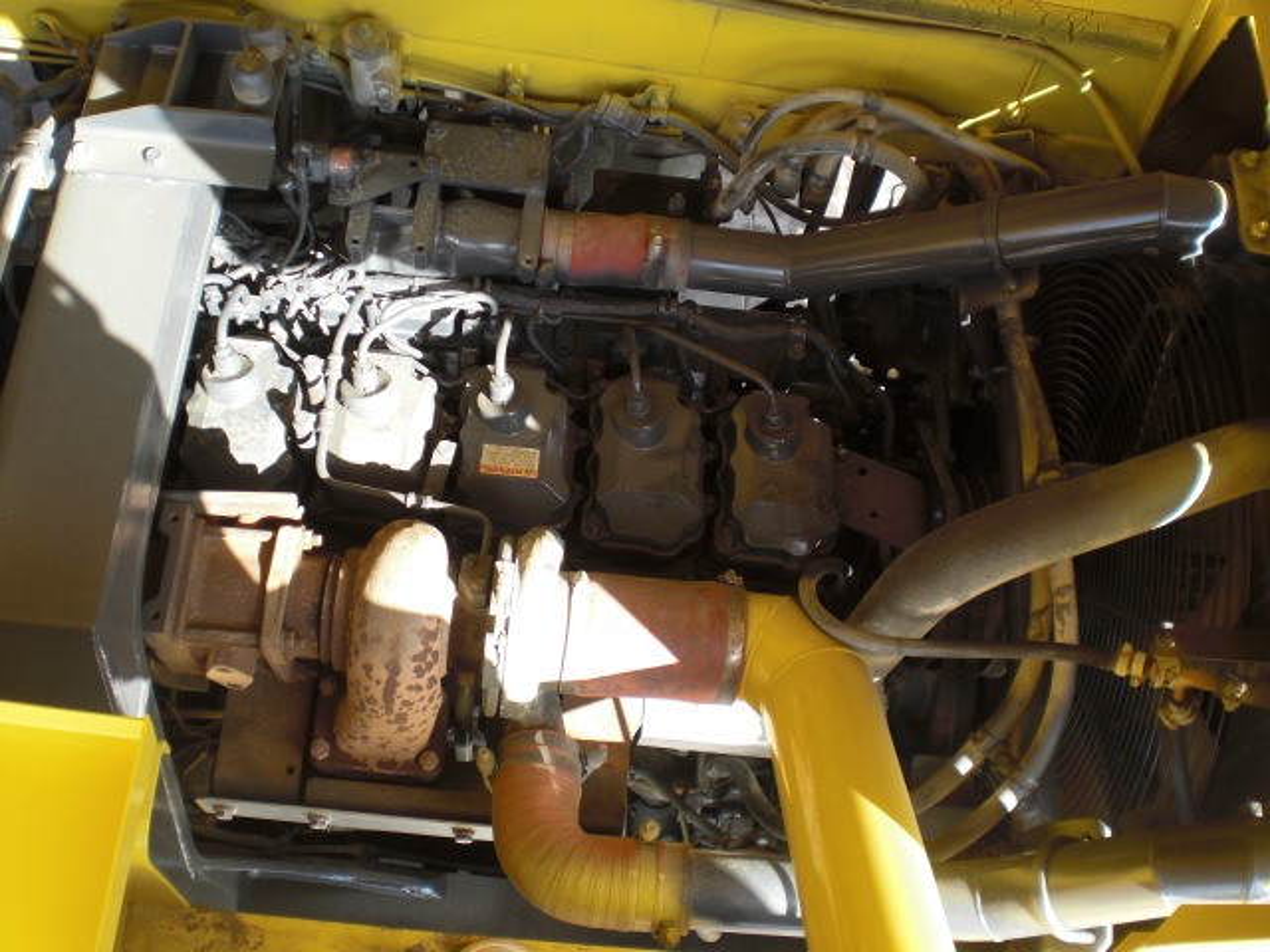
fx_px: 1394
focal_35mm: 38
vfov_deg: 37.7
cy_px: 476
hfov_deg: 49.0
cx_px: 635
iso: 64
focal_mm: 6.3
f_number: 3.1
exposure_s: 1/80
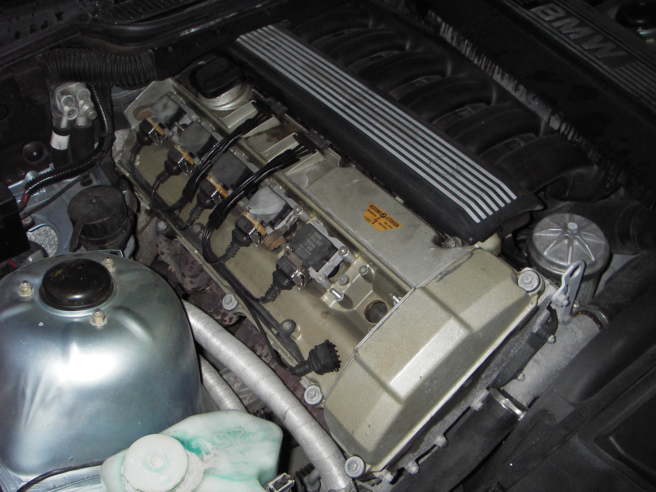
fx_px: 720
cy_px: 246
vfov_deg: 37.7
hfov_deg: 49.0
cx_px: 328
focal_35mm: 38
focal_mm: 6.3
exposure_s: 1/30
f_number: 3.3
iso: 100
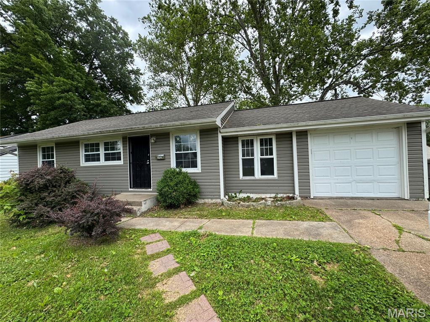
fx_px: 174
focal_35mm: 14
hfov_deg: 102.1
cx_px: 215
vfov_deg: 85.7
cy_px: 161
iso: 50
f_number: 2.2
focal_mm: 2.22
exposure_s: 1/756
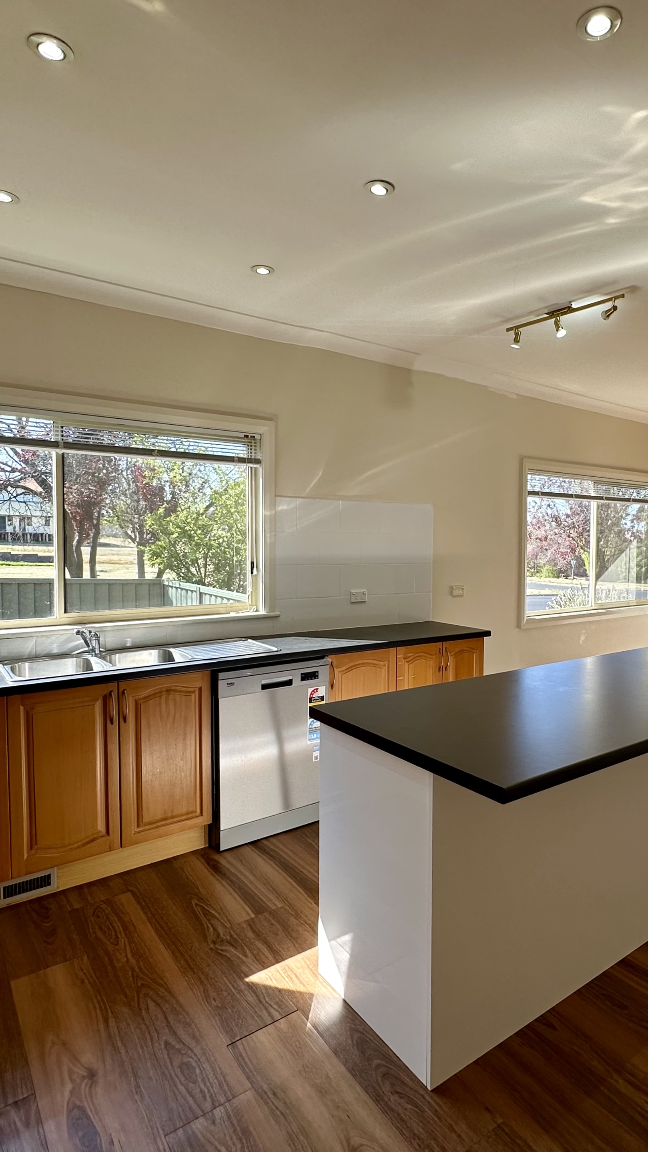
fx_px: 641
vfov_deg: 83.8
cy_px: 567
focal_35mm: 21
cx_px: 423
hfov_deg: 52.7
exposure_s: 1/261
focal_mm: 2.22
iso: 40
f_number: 2.2
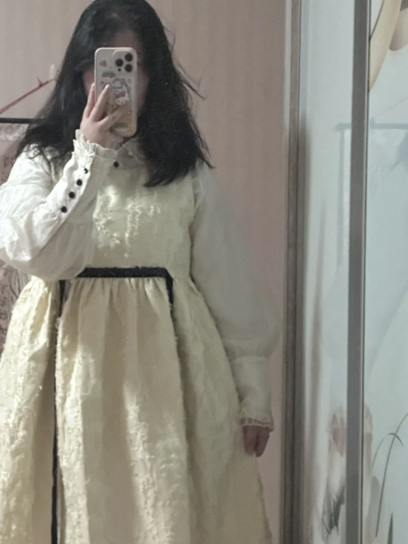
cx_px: 126
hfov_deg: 13.4
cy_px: 379
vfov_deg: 17.8
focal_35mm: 110
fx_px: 1729
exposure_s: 1/30
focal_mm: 9
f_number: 2.8
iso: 2000
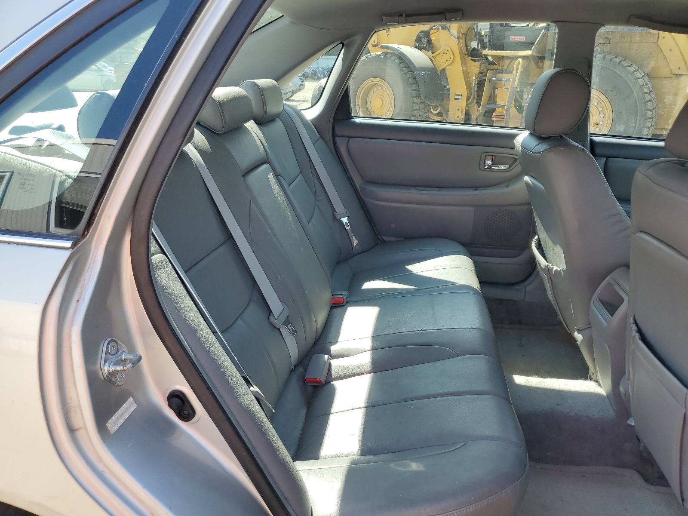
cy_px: 258
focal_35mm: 26
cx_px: 344
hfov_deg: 67.3
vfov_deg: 53.1
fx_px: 517
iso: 50
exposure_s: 1/667
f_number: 1.5
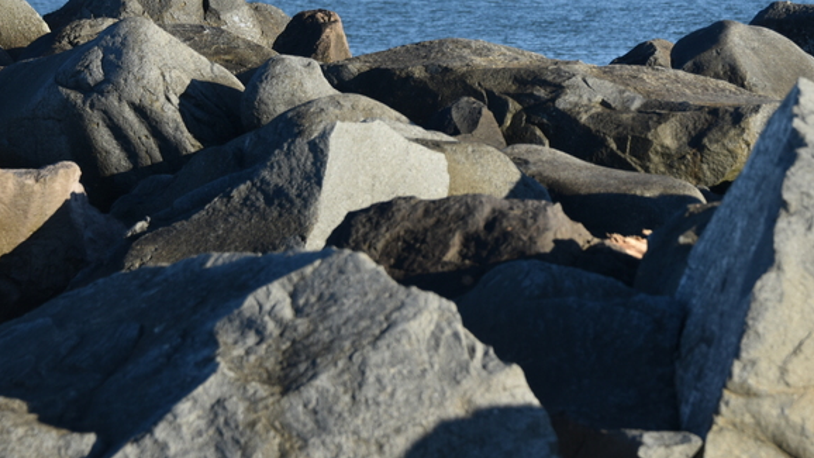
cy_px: -6
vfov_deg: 5.2
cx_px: 651
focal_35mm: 232
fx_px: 5007
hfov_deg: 9.3
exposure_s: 1/250
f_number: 8
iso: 100
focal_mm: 100
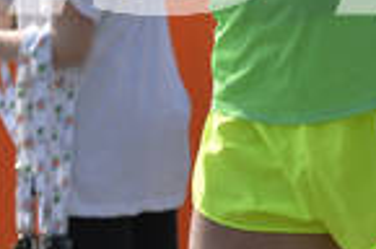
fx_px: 3231
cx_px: 205
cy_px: -188
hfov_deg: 6.7
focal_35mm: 310
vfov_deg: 4.4
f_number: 4
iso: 200
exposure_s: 1/4000
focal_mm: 70
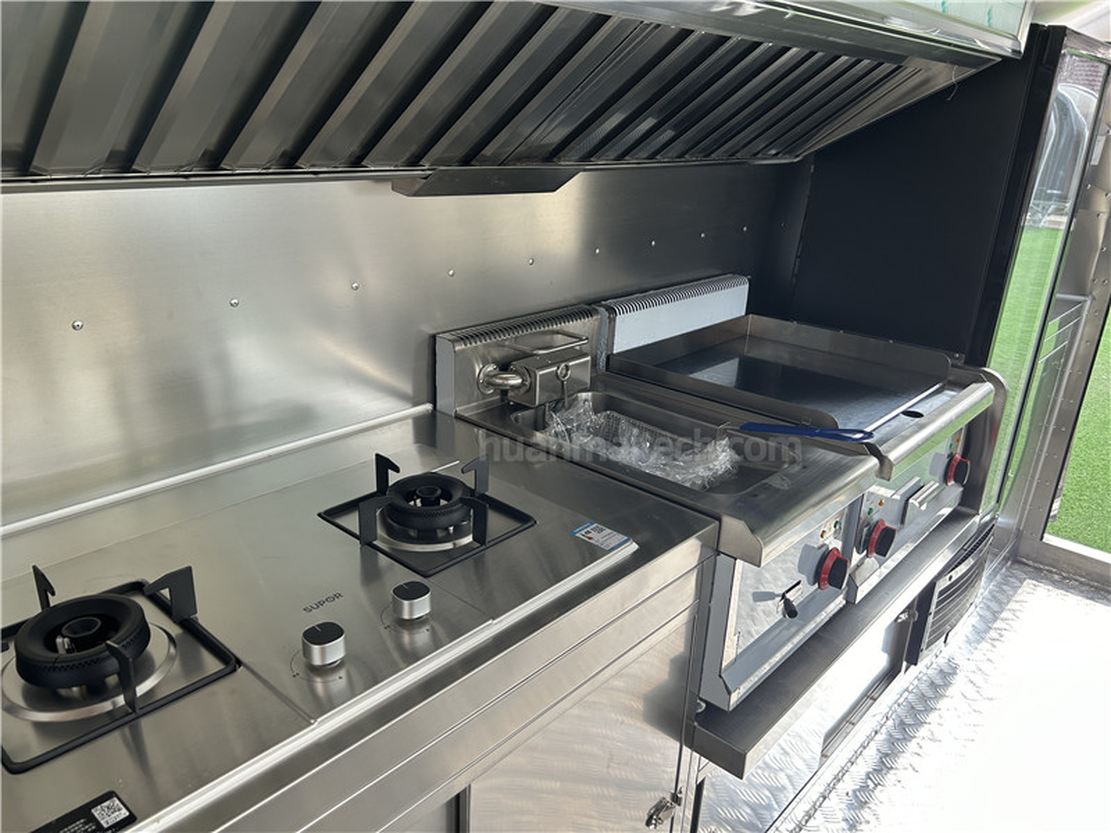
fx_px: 834
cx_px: 556
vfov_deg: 53.1
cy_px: 416
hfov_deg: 67.3
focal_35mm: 26
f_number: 1.5
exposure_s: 1/436
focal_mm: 5.7
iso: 50
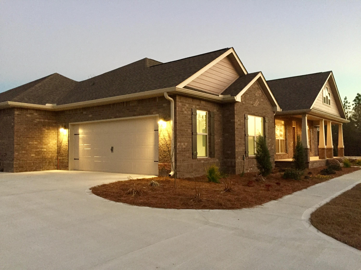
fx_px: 302
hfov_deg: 61.7
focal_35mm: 29
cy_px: 135
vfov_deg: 48.2
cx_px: 180
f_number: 2.2
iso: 250
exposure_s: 1/20
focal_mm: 4.15
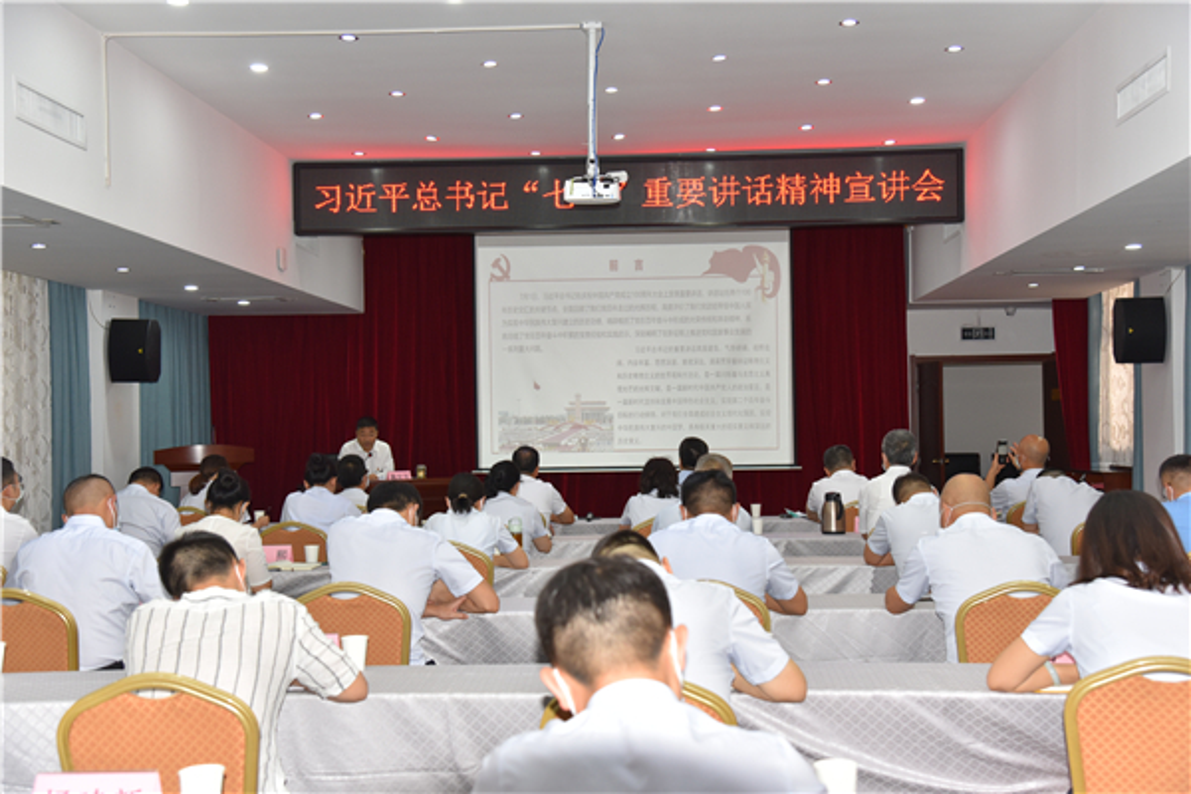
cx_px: 596
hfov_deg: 42.7
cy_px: 397
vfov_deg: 29.2
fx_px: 1522
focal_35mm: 46
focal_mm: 46
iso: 800
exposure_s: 1/100
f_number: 5
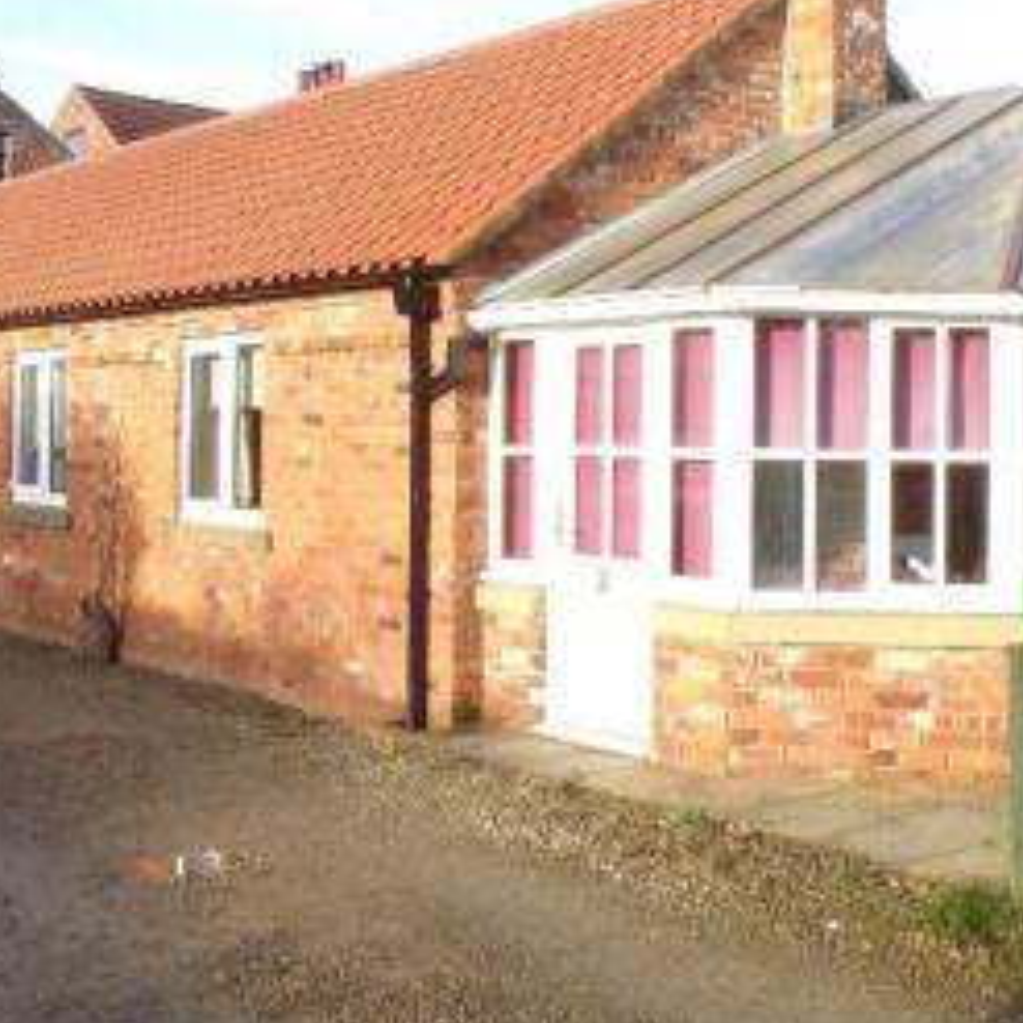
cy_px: 358
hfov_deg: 33.8
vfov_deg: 33.8
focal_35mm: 50
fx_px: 1672
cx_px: 648
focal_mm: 4.3
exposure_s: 1/170
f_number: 8
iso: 200
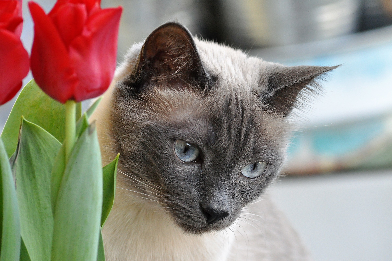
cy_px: 130
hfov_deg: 7.1
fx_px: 3181
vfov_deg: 4.7
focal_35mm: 292
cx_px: 196
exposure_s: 1/500
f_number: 8
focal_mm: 195
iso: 2000
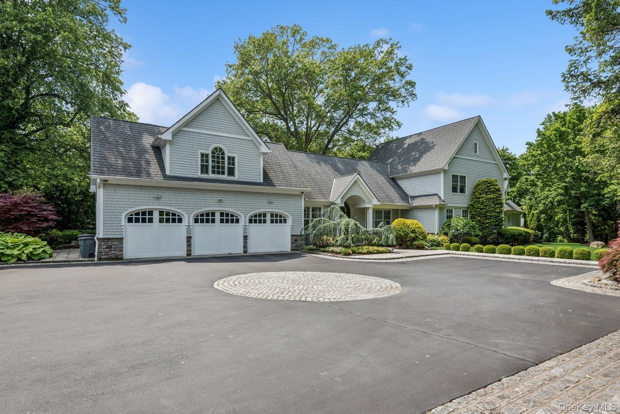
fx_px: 327
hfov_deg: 86.9
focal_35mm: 19
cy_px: 207
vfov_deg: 64.6
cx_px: 310
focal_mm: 19
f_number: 9
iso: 200
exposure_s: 1/80
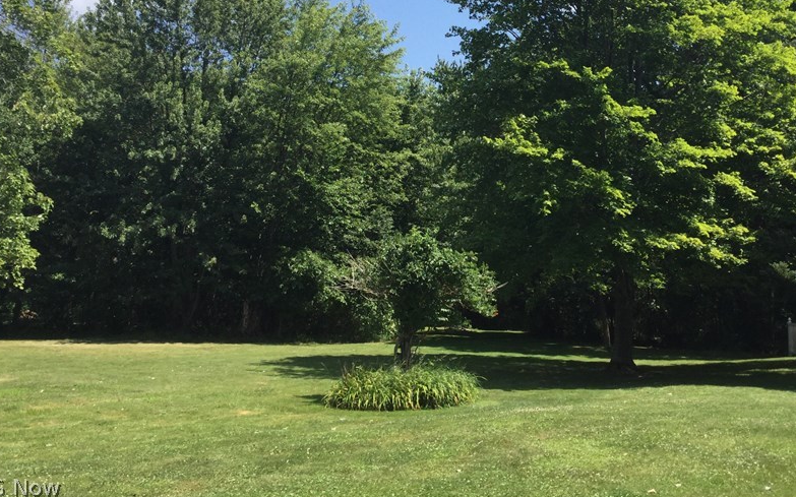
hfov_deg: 46.0
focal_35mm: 43
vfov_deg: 29.3
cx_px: 475
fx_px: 933
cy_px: 114
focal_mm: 3.3
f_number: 2.4
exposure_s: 1/858
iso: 25
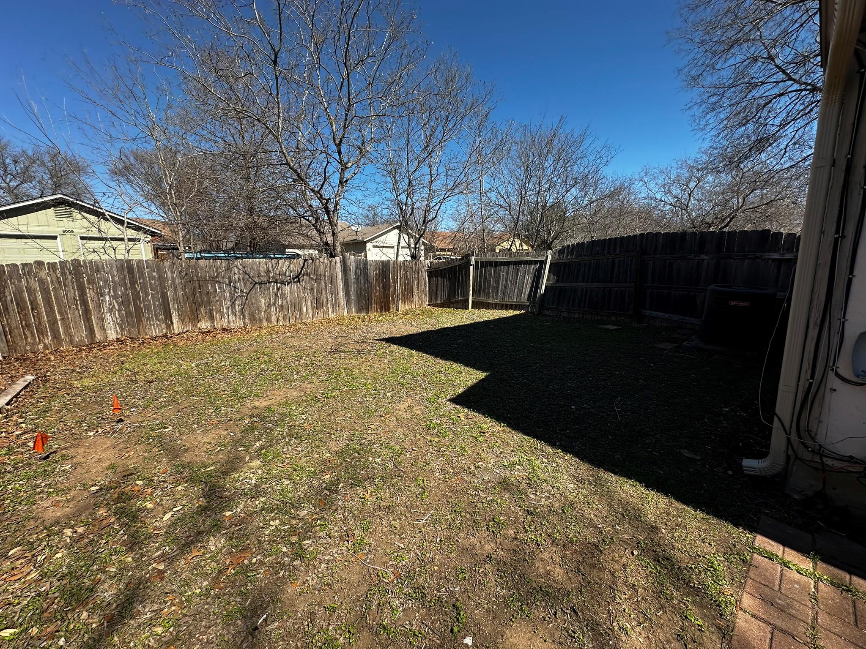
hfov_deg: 102.1
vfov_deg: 85.7
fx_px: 350
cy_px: 324
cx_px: 433
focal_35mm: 14
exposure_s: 1/1366
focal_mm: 2.22
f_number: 2.2
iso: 50
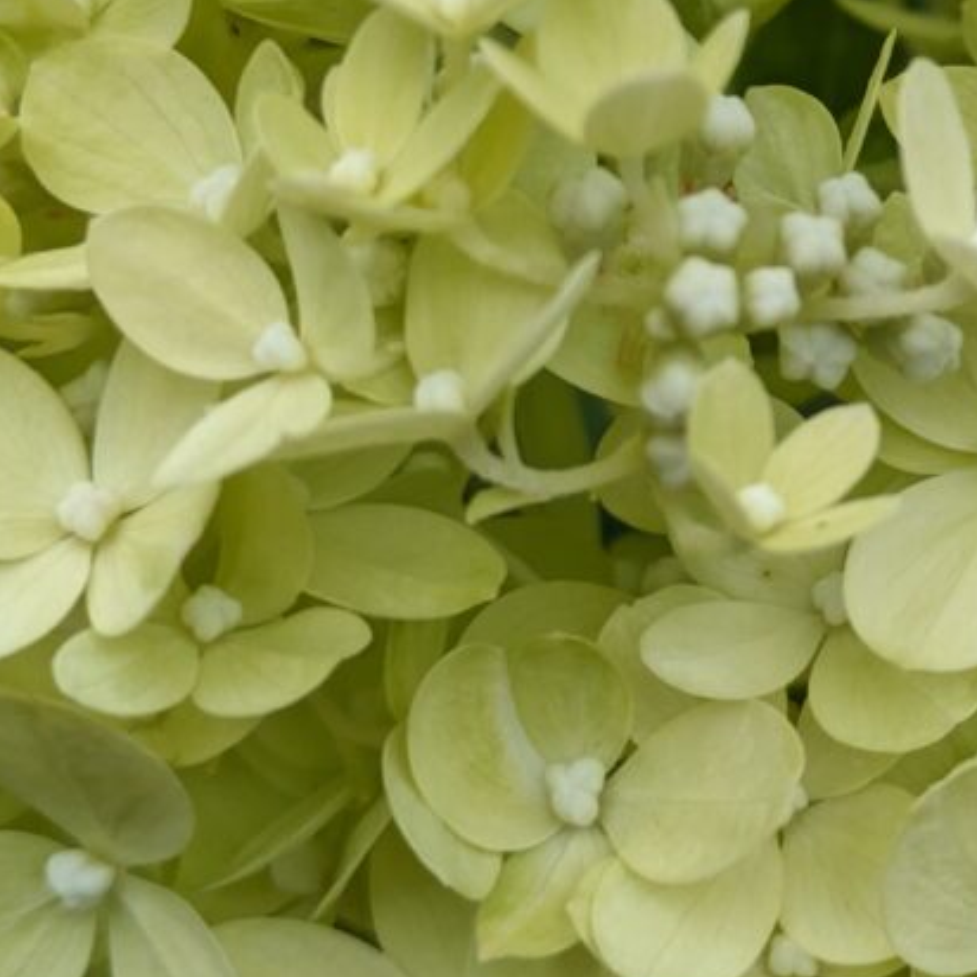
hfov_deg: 15.4
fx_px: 3576
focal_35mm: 112
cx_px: 850
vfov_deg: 15.3
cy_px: 57
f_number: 1.89
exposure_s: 1/1172
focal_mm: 5.43
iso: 46
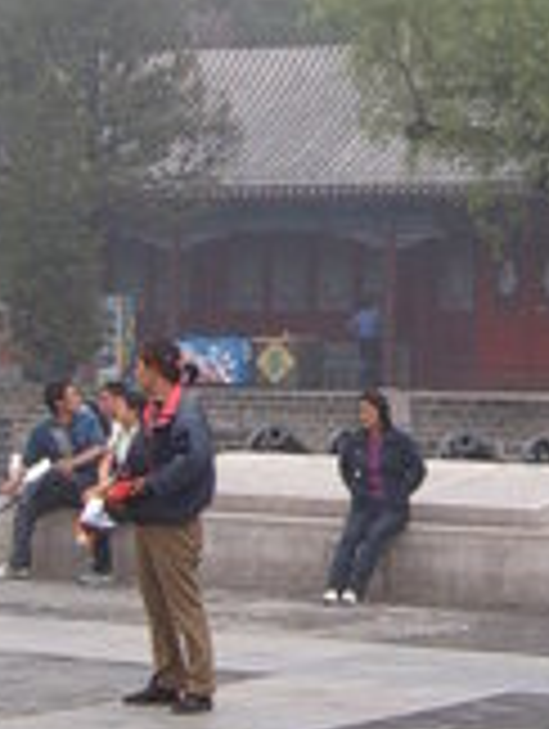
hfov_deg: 10.1
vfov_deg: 13.4
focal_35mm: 146
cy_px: 135
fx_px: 3079
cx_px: 468
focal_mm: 6.2
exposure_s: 1/125
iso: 63
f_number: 2.9
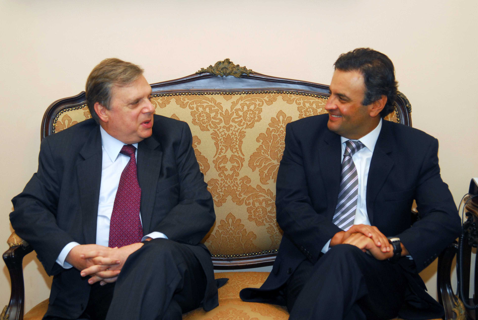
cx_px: 239
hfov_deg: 27.0
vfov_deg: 18.2
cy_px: 160
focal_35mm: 75
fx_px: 997
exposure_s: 1/60
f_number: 4
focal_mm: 50
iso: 400
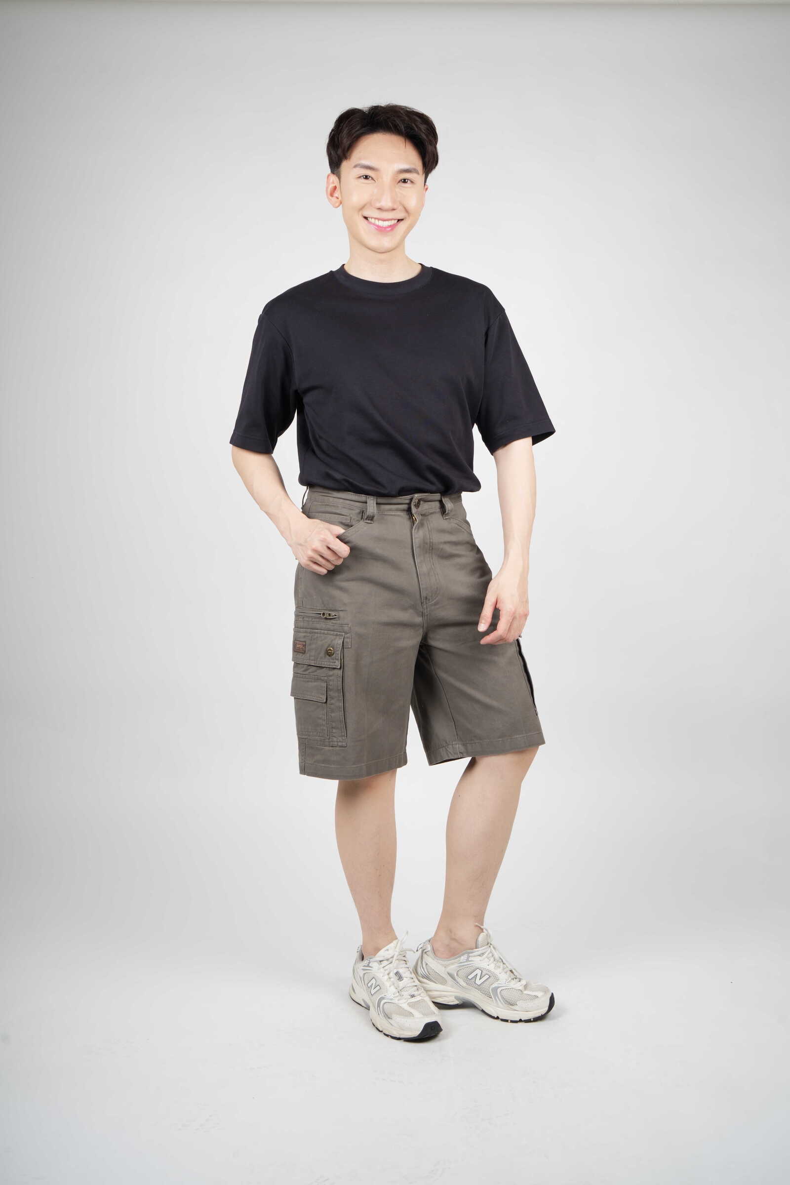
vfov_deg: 53.1
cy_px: 592
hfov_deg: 36.9
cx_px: 395
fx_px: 1185
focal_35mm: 36
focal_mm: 36
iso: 125
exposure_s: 1/160
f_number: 9
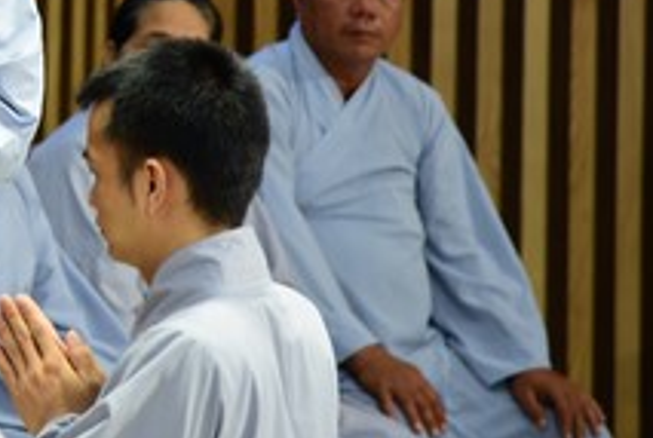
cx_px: -156
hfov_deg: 6.1
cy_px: -165
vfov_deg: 4.1
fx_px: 6089
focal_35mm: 335
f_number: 4.5
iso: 1000
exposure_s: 1/80
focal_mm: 110
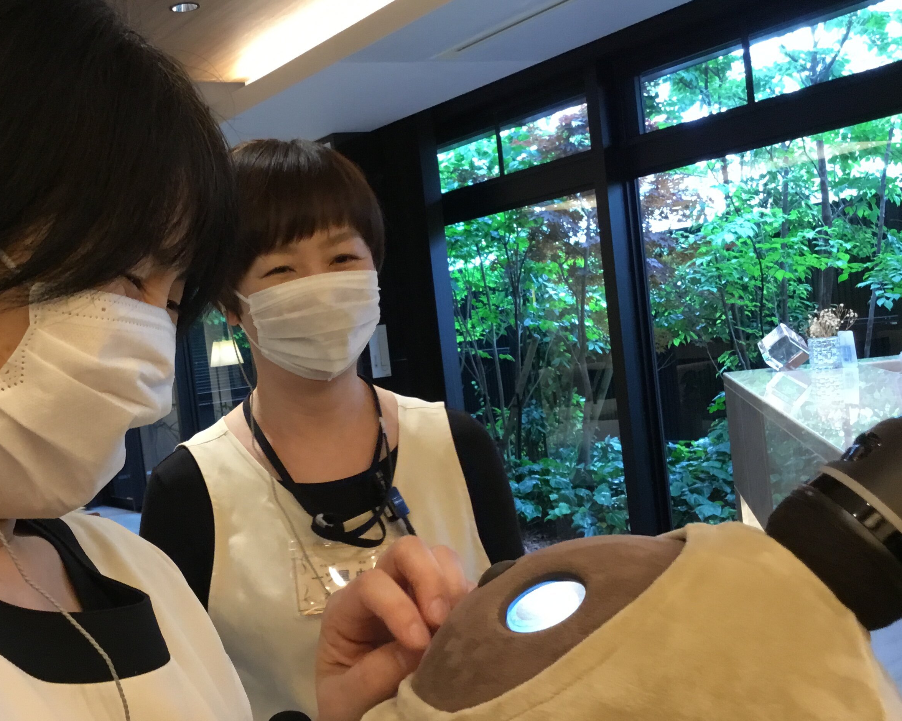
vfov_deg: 35.6
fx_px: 1121
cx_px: 280
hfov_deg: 43.0
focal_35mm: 42
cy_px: 402
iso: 100
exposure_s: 1/30
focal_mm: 3.3
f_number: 2.4
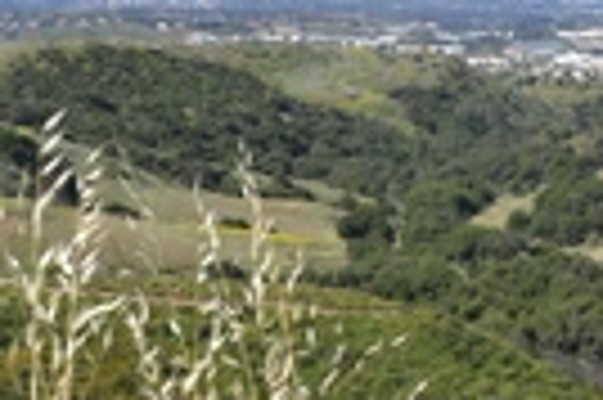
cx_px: 450
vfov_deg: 11.6
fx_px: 1974
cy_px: 162
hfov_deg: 17.3
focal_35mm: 118
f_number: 7.1
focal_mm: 22
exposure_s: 1/500
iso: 200
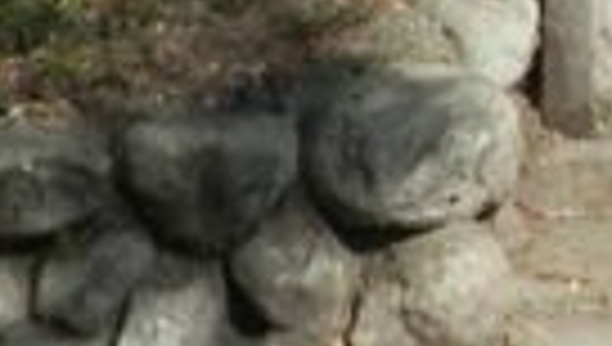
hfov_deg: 9.8
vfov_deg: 5.3
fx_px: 3429
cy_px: -890
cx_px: 1022
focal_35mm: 211
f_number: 3.4
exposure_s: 1/500
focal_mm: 6
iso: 80
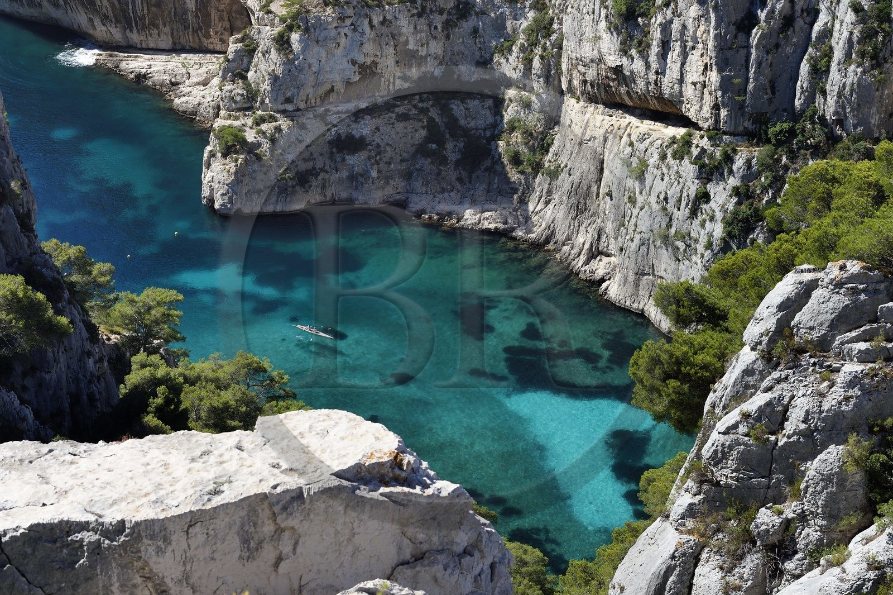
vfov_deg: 16.6
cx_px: 446
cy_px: 298
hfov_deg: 24.8
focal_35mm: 82
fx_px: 2033
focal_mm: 82
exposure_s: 1/250
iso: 200
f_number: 10
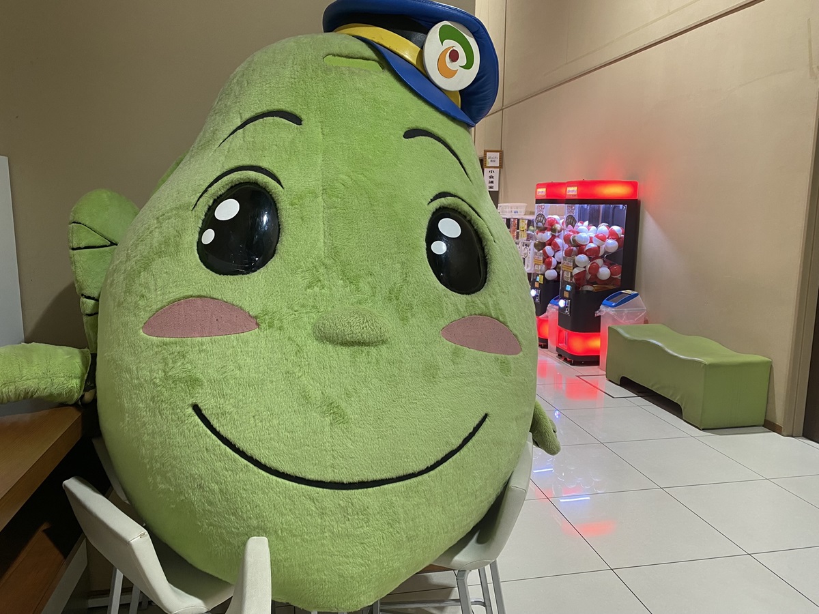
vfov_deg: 53.1
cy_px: 307
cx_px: 410
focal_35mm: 26
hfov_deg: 67.3
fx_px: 615
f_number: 1.8
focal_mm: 4.25
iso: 100
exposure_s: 1/50
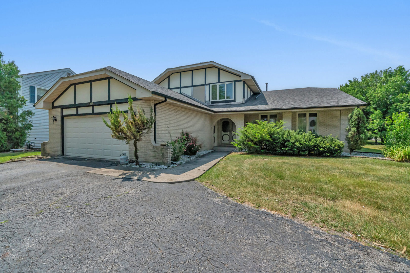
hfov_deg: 96.7
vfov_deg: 73.8
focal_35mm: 16
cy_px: 136
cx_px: 205
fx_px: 182
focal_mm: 16
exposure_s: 1/5000
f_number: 11
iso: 1600
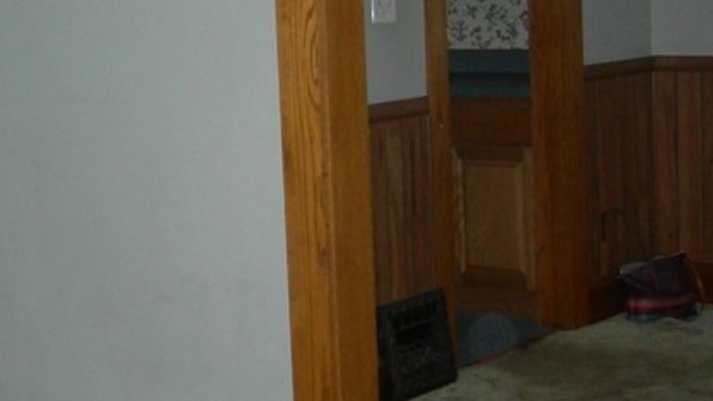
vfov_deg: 12.6
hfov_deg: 22.2
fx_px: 1815
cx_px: 281
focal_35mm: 96
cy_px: 155
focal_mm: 7.5
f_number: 2.7
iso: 176
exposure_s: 1/60.1
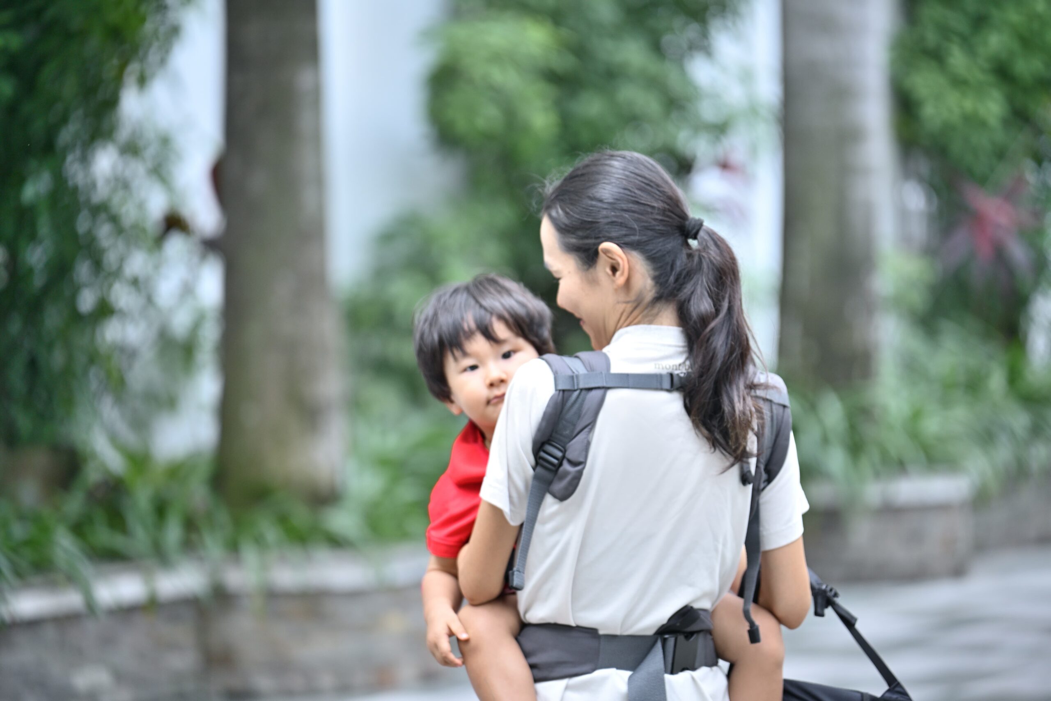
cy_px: 350
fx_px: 4379
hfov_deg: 13.7
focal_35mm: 150
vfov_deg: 9.1
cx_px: 526
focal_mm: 150
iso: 450
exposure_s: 1/320
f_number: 2.8
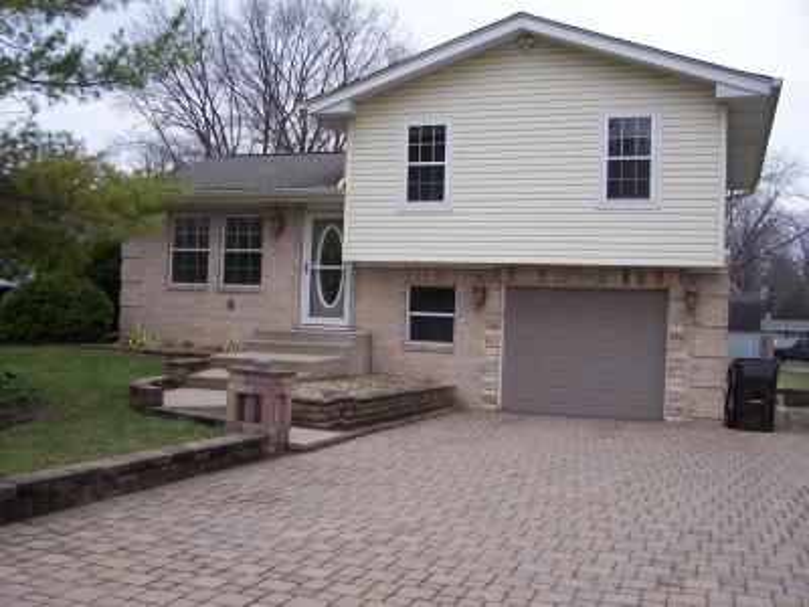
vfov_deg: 37.7
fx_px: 888
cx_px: 404
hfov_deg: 49.0
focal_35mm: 38
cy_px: 304
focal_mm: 6.3
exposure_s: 1/125
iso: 80
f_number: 2.8
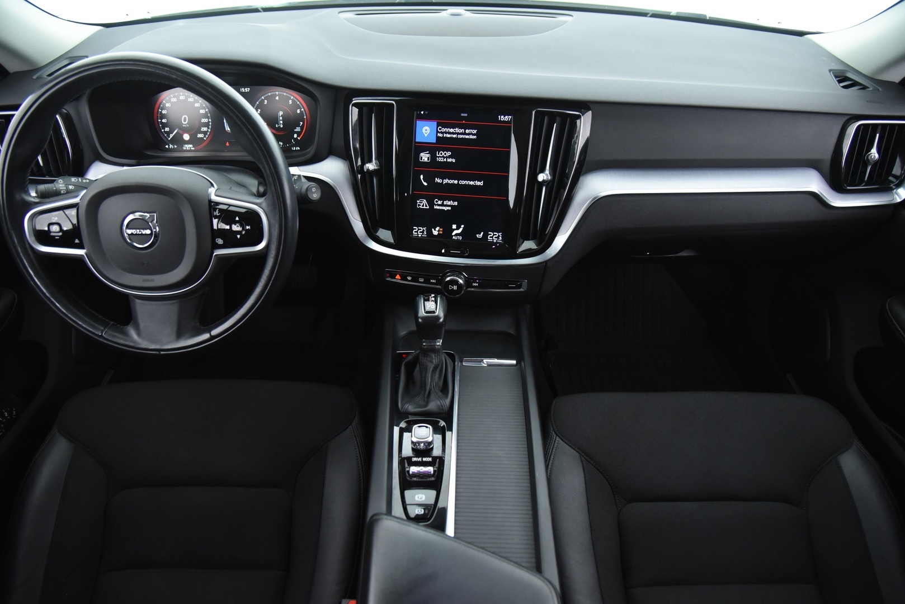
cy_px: 302
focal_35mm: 24
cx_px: 452
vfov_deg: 53.2
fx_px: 604
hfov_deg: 73.7
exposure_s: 1/20
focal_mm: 24
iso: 4000
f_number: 4
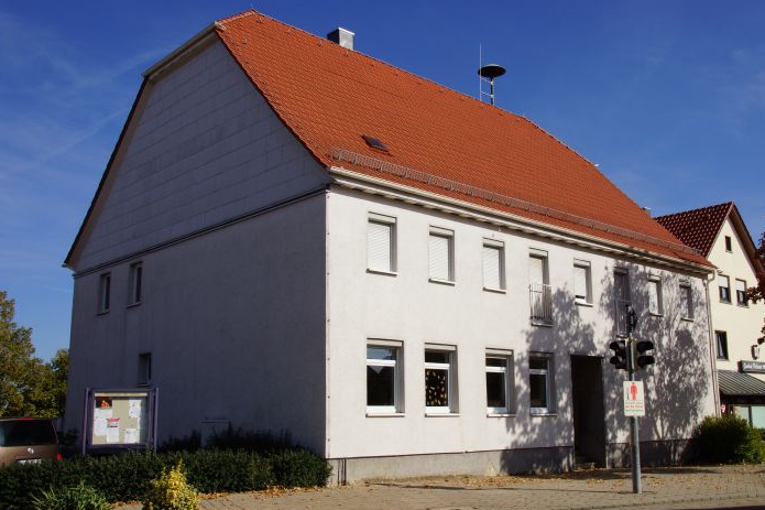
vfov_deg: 35.0
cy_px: 270
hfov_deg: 50.6
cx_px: 427
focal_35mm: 38
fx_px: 807
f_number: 16
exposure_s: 1/160
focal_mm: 22
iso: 100
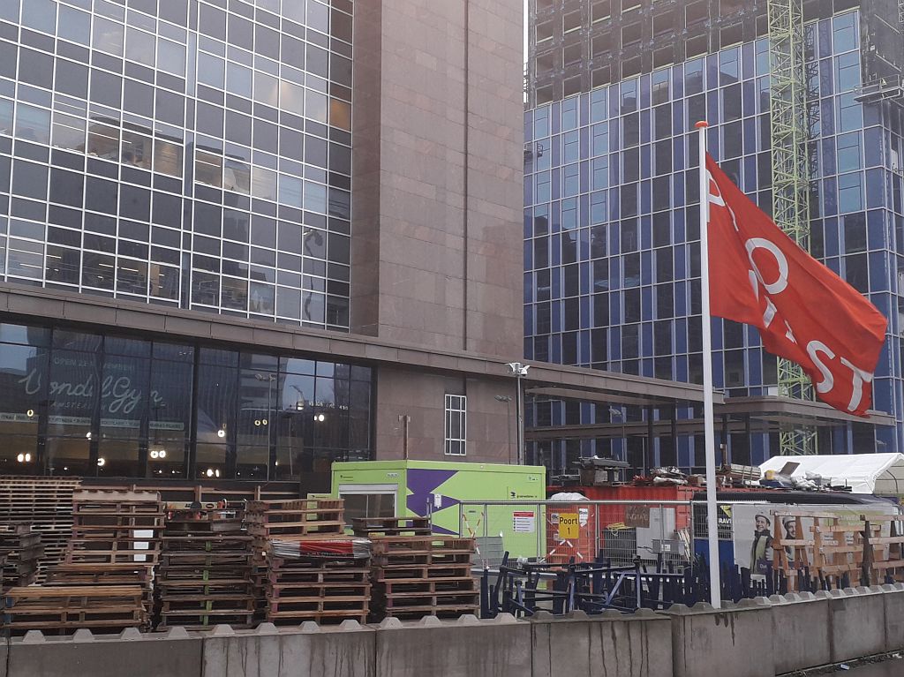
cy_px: 338
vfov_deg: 51.3
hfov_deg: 65.3
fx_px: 705
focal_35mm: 27
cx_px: 452
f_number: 1.9
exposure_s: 1/50
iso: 50
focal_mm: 3.6
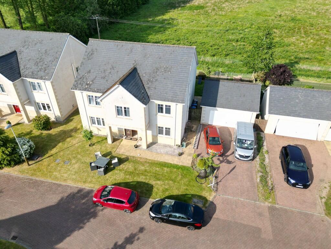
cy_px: 124
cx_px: 166
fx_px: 229
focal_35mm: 24
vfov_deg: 56.8
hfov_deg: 71.6
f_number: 1.7
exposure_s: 1/2500
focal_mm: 6.72
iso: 200
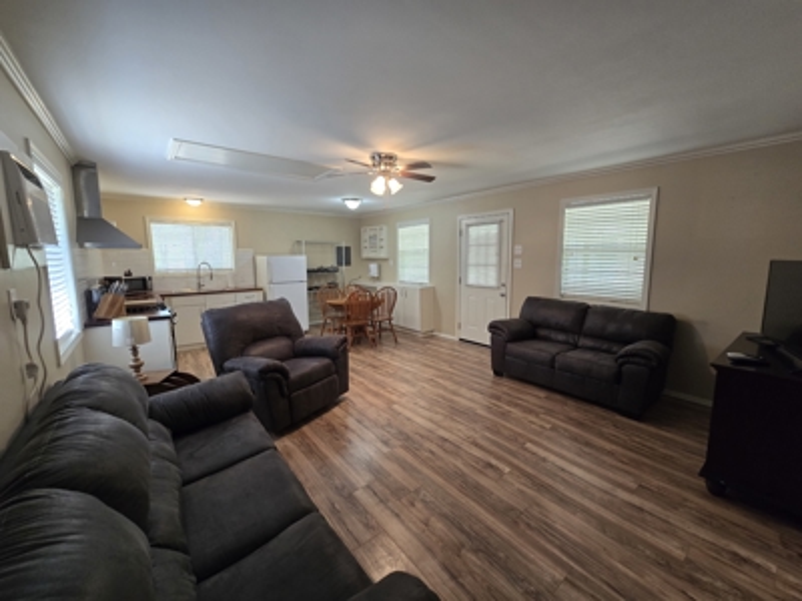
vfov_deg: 89.9
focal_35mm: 13
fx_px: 301
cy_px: 300
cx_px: 401
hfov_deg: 106.2
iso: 200
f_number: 2.2
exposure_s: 1/60
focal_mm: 2.2
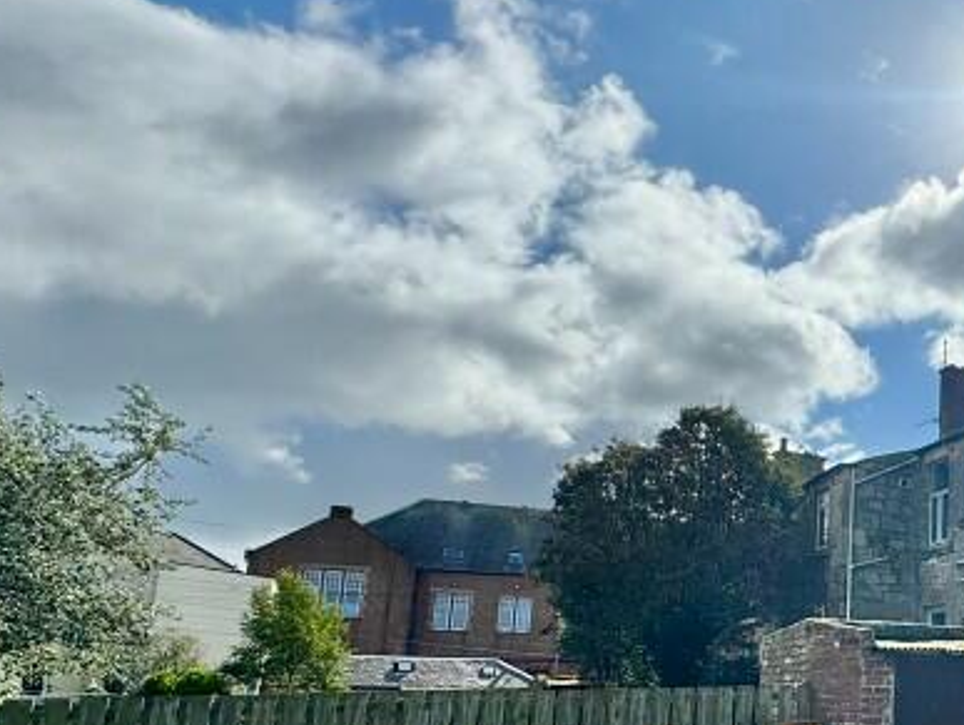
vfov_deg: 38.0
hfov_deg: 41.0
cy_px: 523
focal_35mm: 37
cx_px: 1041
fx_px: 1031
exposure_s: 1/3906
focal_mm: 2.22
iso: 32
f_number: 2.2
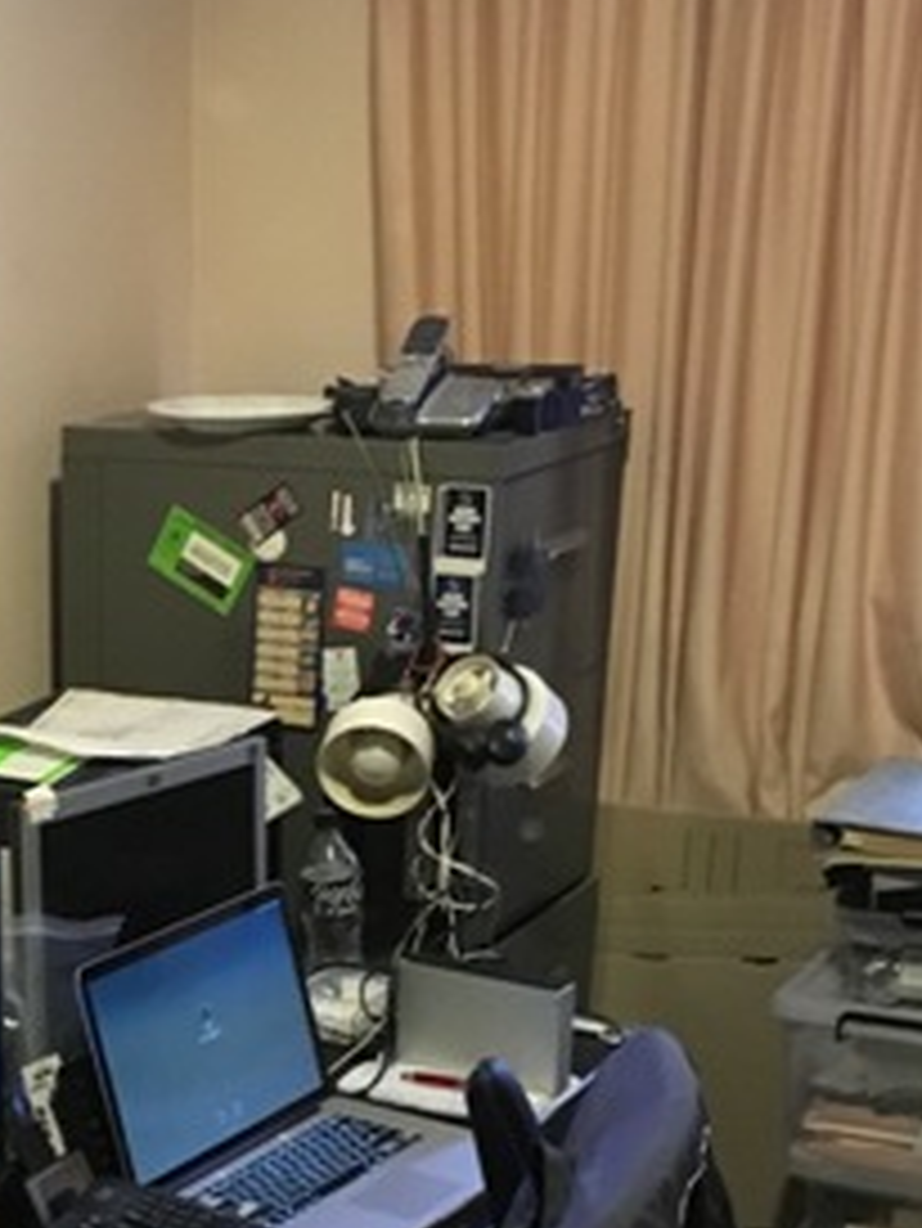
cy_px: 1116
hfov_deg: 20.9
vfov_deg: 27.5
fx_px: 2413
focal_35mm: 68
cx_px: 4
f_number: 2.2
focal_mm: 4.15
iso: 320
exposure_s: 1/17
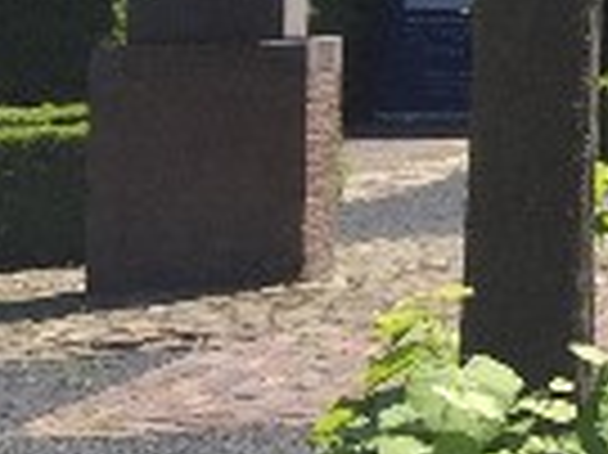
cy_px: -409
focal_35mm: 172
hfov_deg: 9.3
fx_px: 3018
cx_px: 1783
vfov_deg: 8.3
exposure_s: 1/1582
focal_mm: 4.15
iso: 32
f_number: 2.2
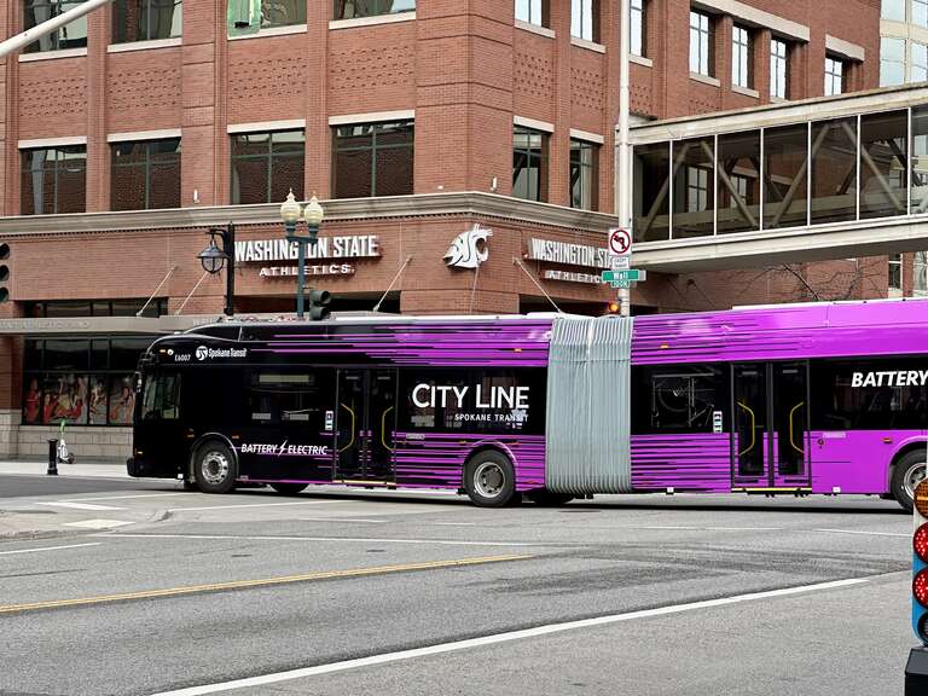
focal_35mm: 77
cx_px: 464
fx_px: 2064
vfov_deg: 19.1
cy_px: 348
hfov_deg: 25.3
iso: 32
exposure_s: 1/151
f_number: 2.8
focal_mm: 9
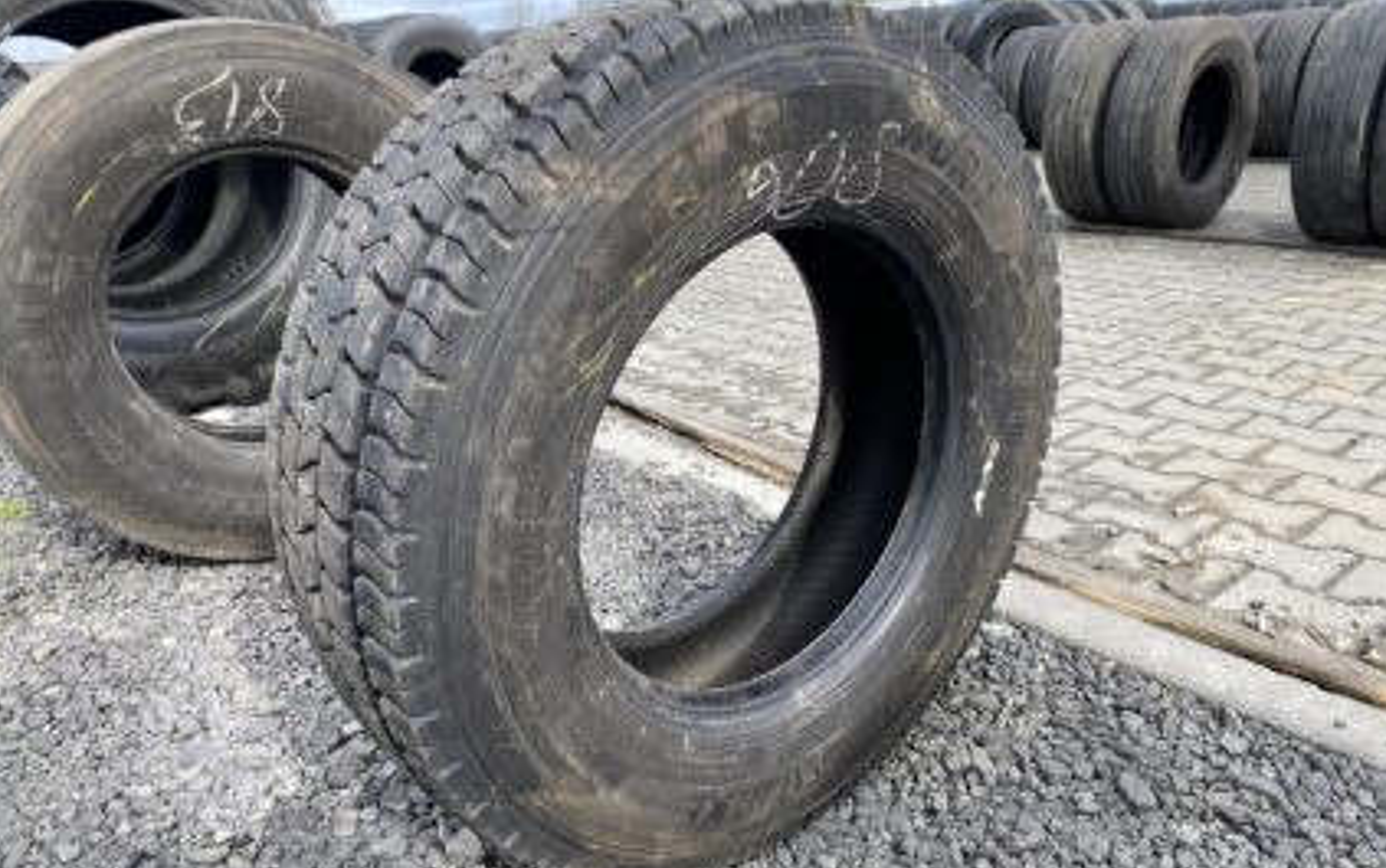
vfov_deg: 44.6
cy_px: 470
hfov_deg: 66.4
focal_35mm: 28
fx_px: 1058
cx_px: 695
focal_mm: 4.25
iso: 32
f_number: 1.8
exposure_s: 1/778
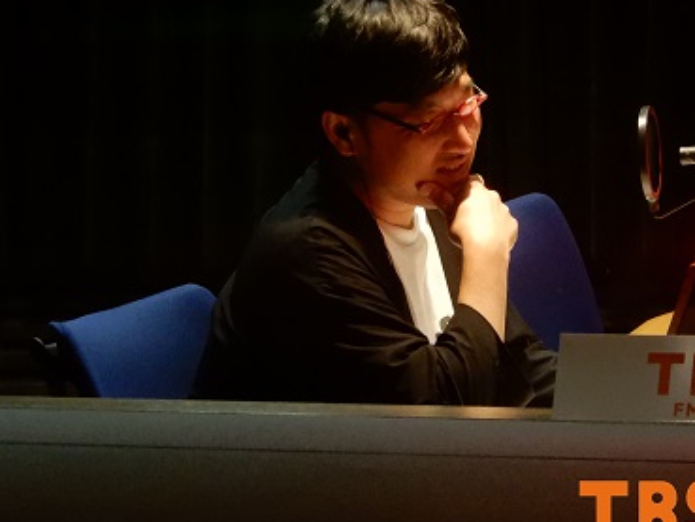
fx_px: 4077
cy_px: 246
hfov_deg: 9.7
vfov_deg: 7.3
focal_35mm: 203
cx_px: 452
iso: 1600
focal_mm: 26.8
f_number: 5.6
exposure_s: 1/60
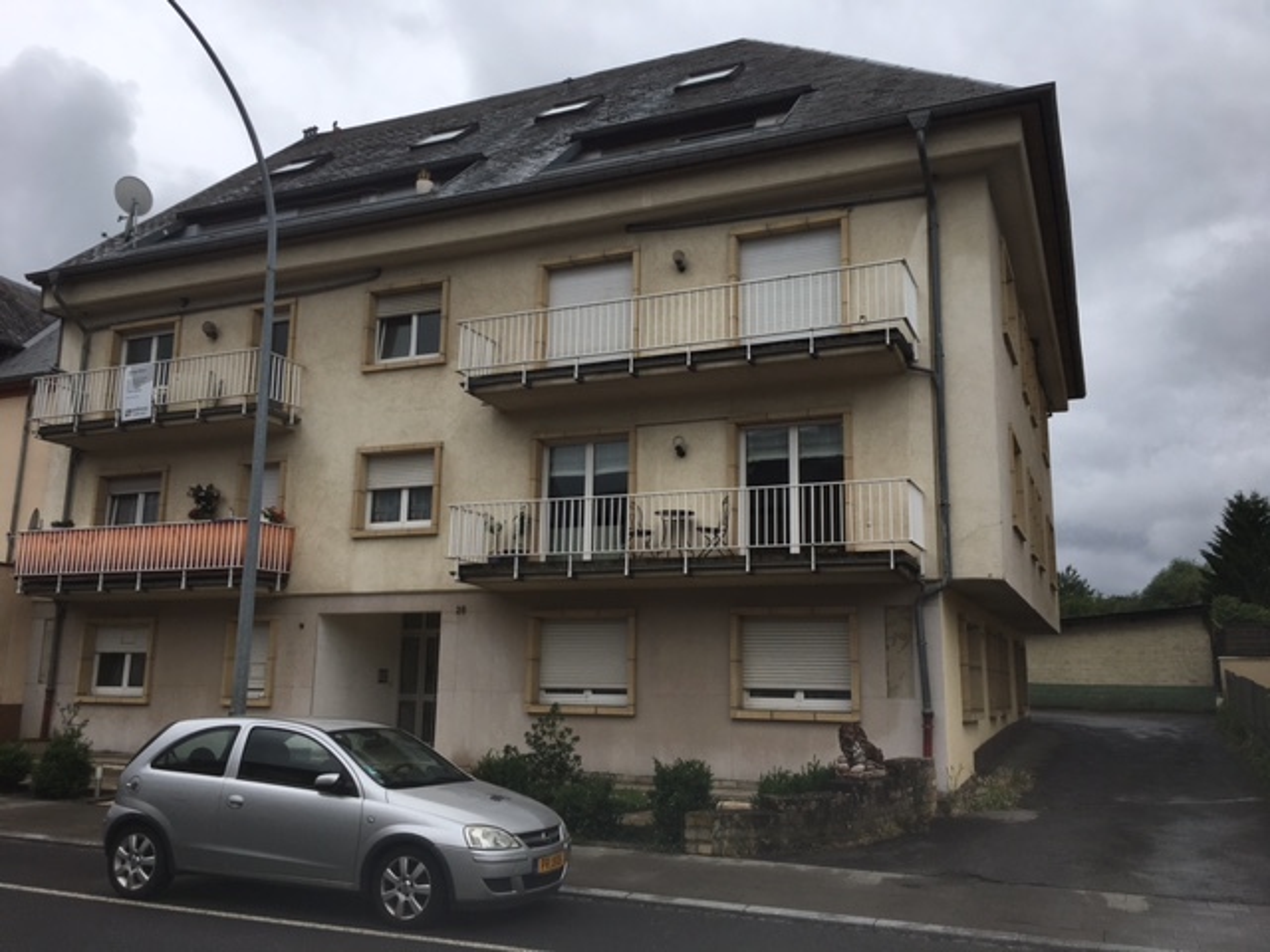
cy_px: 476
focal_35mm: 29
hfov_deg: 61.7
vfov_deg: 48.2
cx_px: 635
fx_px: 1064
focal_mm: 4.15
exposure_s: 1/1672
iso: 25
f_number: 2.2
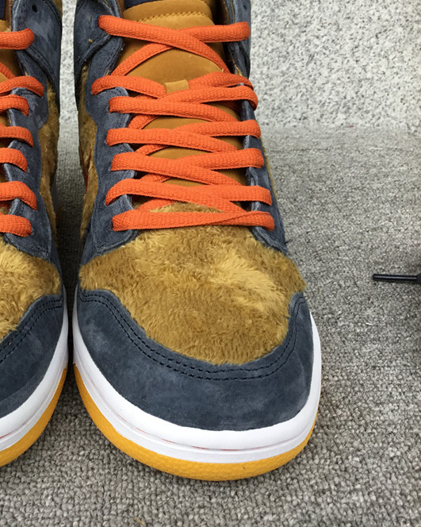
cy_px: 262
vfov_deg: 44.8
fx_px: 639
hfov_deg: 35.5
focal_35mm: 41
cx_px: 97
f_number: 2.4
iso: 50
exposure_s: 1/100
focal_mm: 3.3
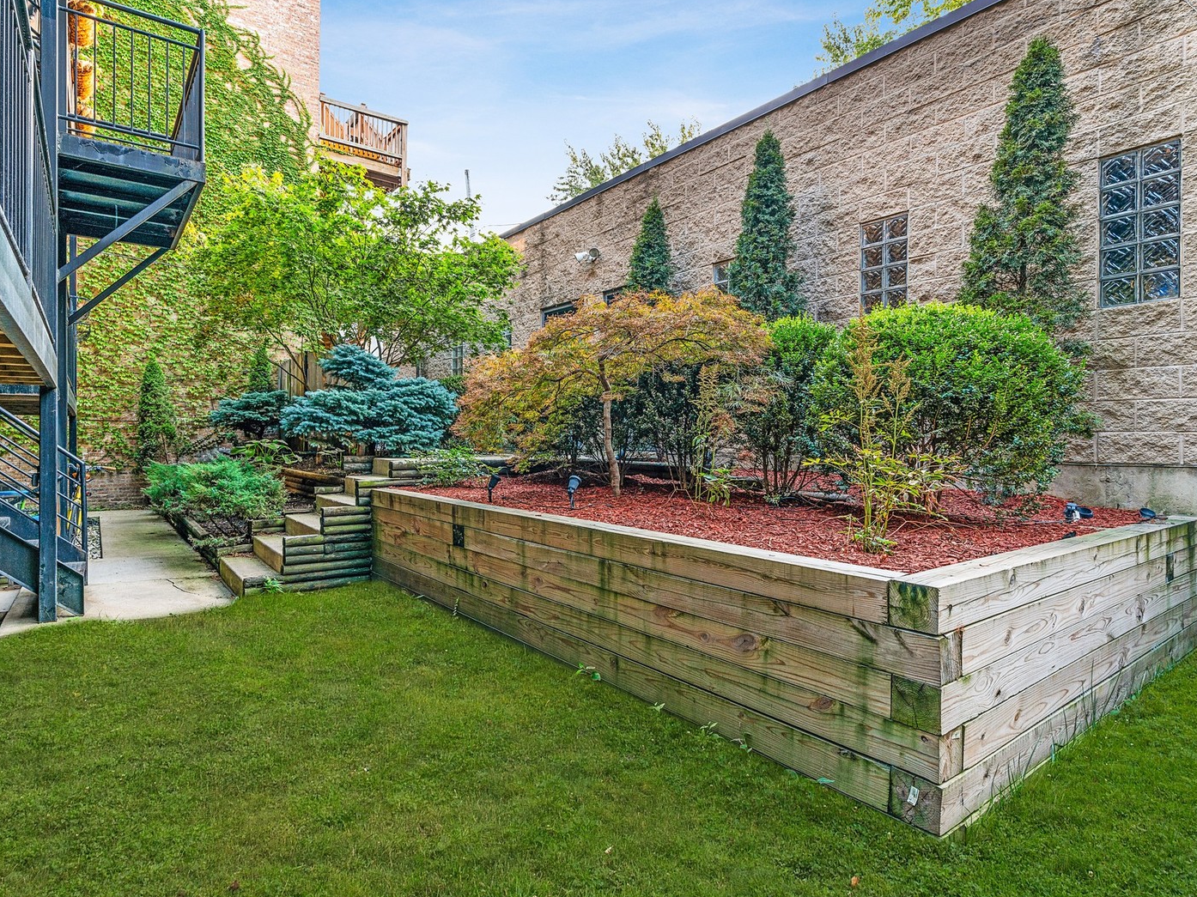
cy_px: 439
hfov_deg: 84.3
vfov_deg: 68.7
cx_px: 528
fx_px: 657
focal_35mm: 19
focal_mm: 17
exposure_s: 1/15
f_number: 8
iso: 320
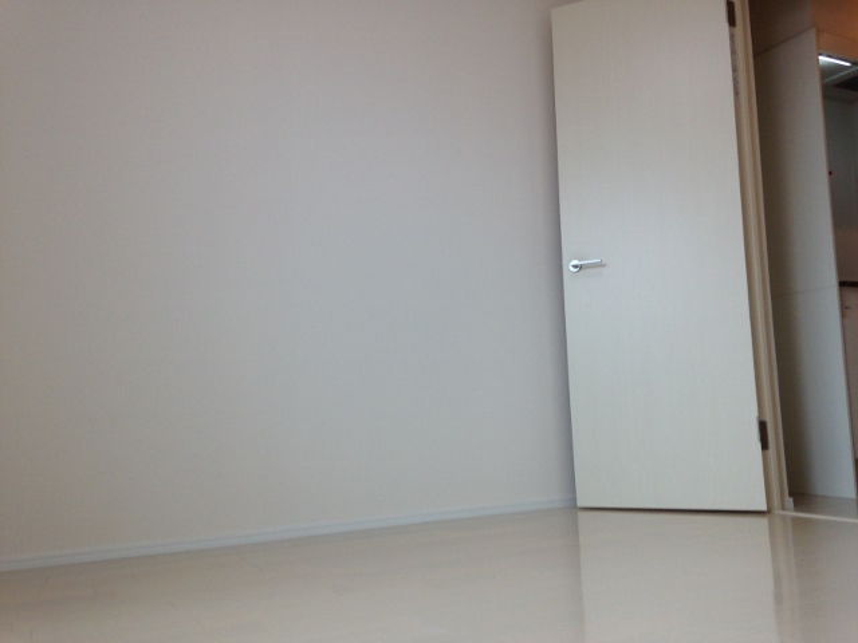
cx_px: 429
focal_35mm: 33
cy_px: 322
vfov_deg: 42.9
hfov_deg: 55.4
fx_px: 818
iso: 50
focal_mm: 4.12
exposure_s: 1/120
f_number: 2.4
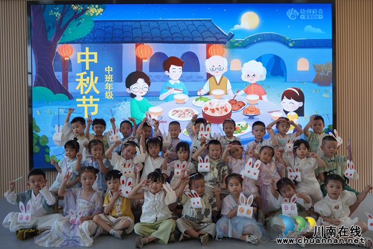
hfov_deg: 65.5
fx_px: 290
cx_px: 186
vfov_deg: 46.4
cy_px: 124
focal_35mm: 28
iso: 400
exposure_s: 1/160
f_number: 4
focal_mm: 28
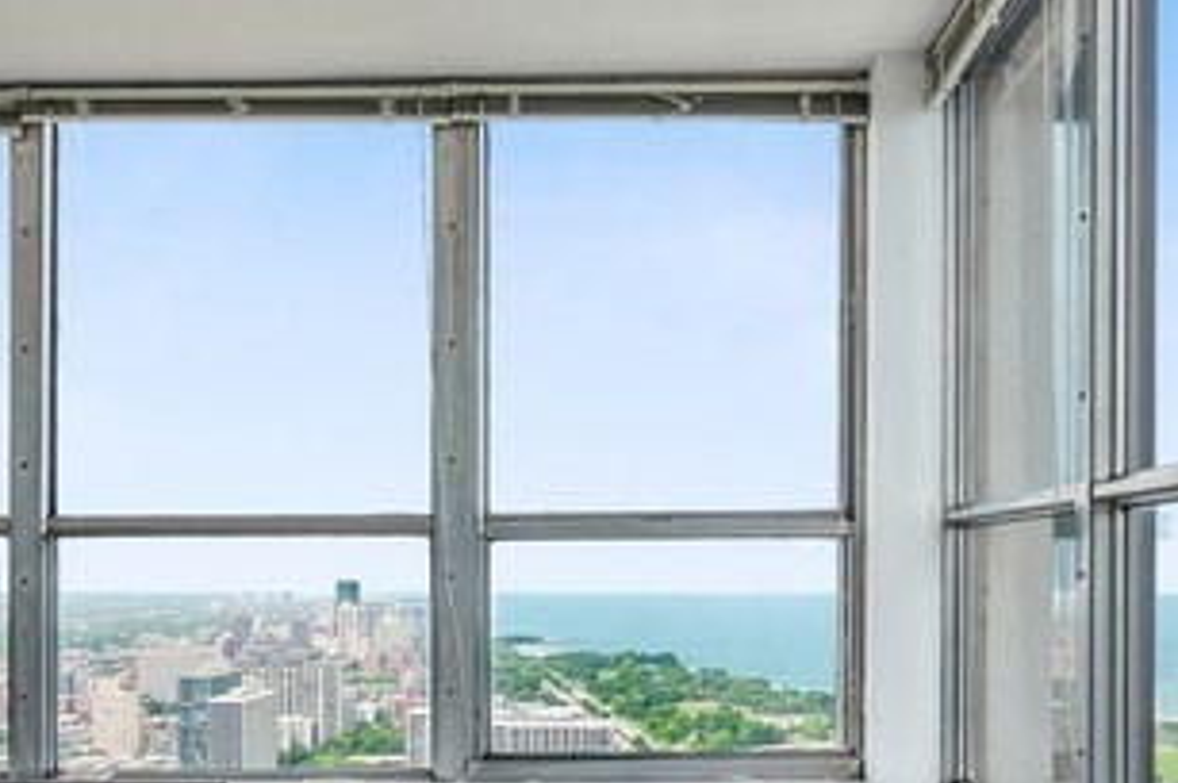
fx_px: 1340
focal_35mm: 41
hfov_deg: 47.4
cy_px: 587
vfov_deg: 32.0
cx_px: 618
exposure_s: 1/30
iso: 100
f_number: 11
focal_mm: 14
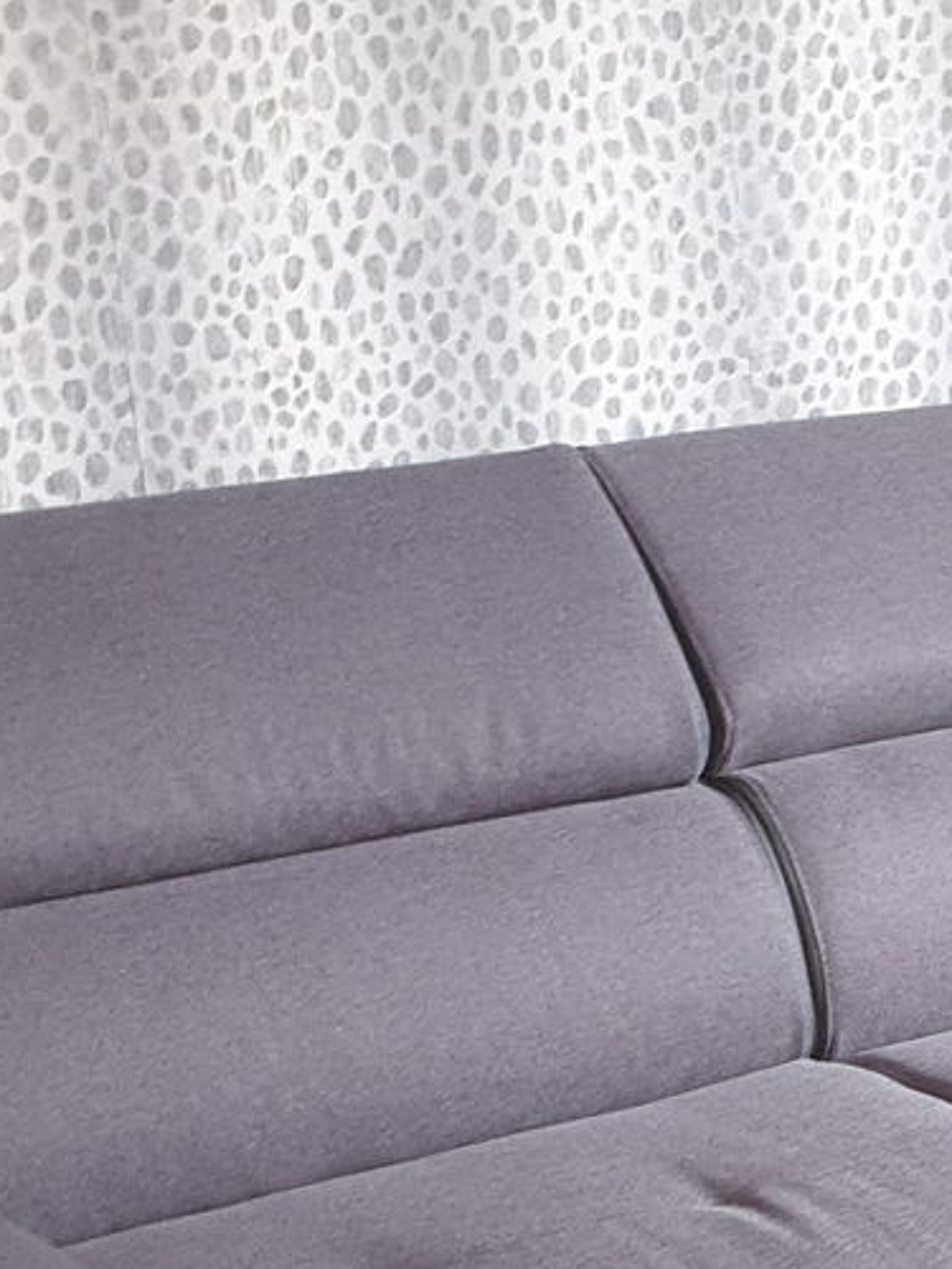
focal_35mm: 111
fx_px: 4070
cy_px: 1098
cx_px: 1450
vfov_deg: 17.5
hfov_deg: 12.6
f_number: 2.4
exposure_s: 1/25
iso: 125
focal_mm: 4.3
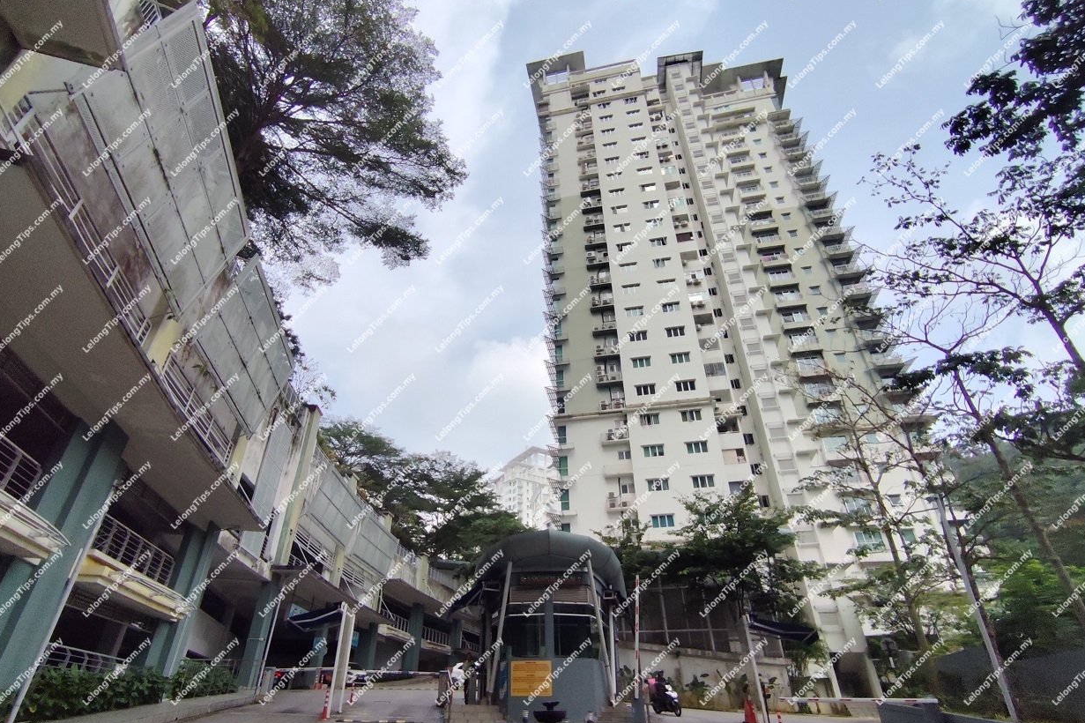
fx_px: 512
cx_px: 538
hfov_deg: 93.3
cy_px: 337
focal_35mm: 17
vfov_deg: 70.3
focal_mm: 1.65
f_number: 2.2
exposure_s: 1/1697
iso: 50
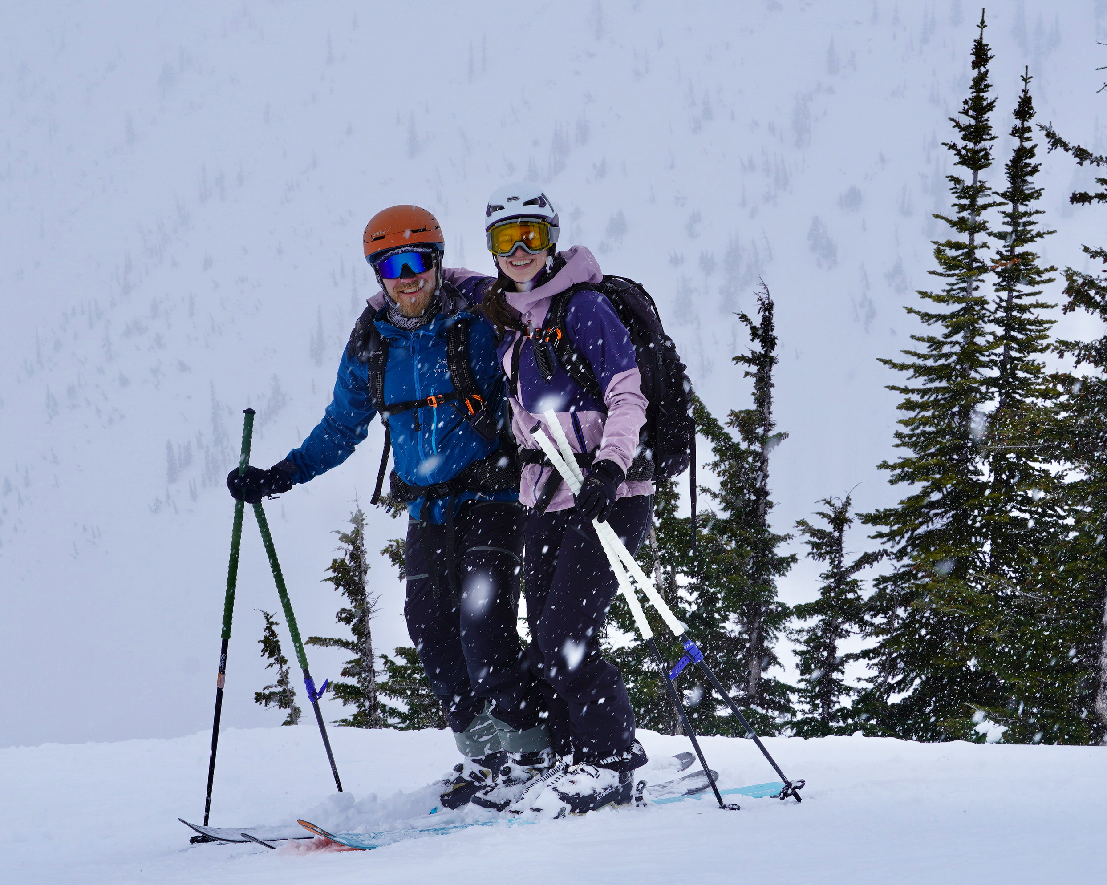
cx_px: 533
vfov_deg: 20.0
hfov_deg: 24.9
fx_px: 2508
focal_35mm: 77
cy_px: 444
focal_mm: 45
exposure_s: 1/200
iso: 100
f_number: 11
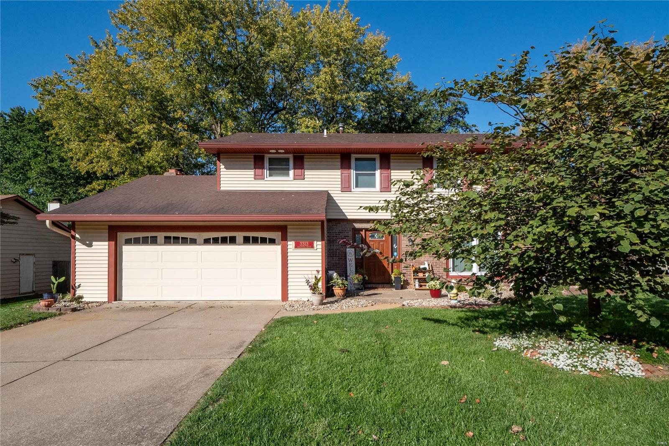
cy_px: 223
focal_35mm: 18
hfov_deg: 90.0
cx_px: 334
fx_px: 334
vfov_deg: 67.4
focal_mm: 9
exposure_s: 1/800
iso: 400
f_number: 9
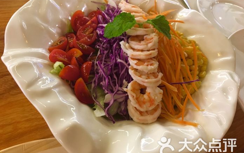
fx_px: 206
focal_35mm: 31
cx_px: 123
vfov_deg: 40.6
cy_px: 71
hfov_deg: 61.2
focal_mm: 4.15
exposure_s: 1/20
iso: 200
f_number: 2.2
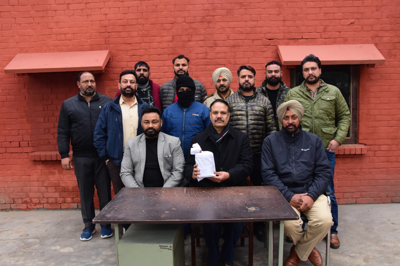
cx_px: 200
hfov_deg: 59.5
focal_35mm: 32
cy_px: 133
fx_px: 350
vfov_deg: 41.7
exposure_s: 1/125
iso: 640
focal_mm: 21
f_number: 7.1
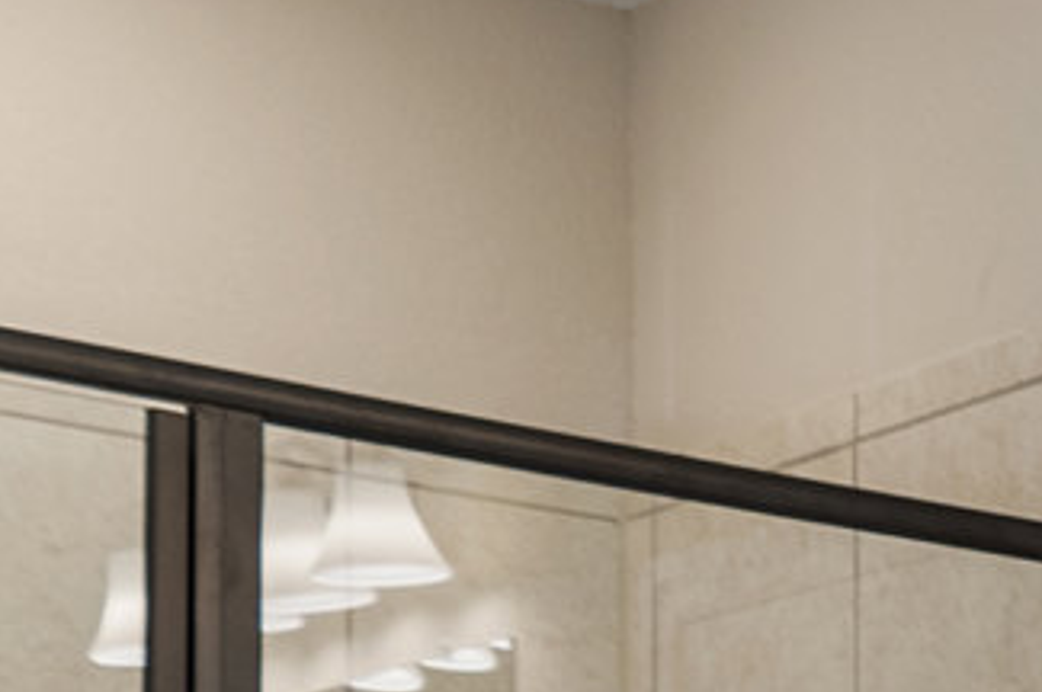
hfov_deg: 12.0
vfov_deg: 8.8
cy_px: 1599
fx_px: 4106
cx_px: 2408
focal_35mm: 142
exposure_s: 1/30
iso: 160
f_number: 2.8
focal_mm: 16
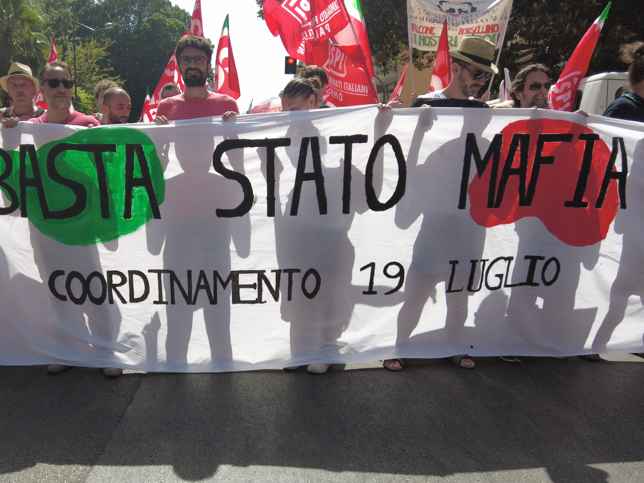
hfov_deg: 62.6
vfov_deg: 49.6
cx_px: 244
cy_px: 271
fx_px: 521
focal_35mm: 28
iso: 100
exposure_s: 1/1000
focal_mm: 4.4
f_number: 1.8
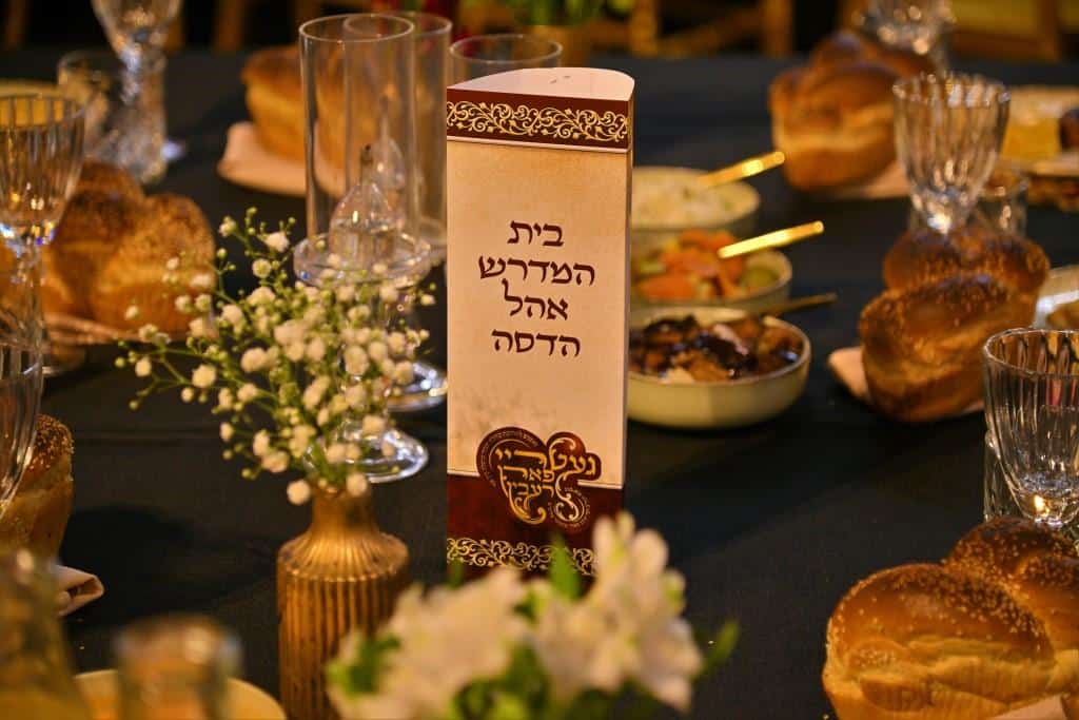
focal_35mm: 120
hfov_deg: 17.1
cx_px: 540
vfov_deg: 11.4
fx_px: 3597
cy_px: 360
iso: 200
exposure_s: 1/200
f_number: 4
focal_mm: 120
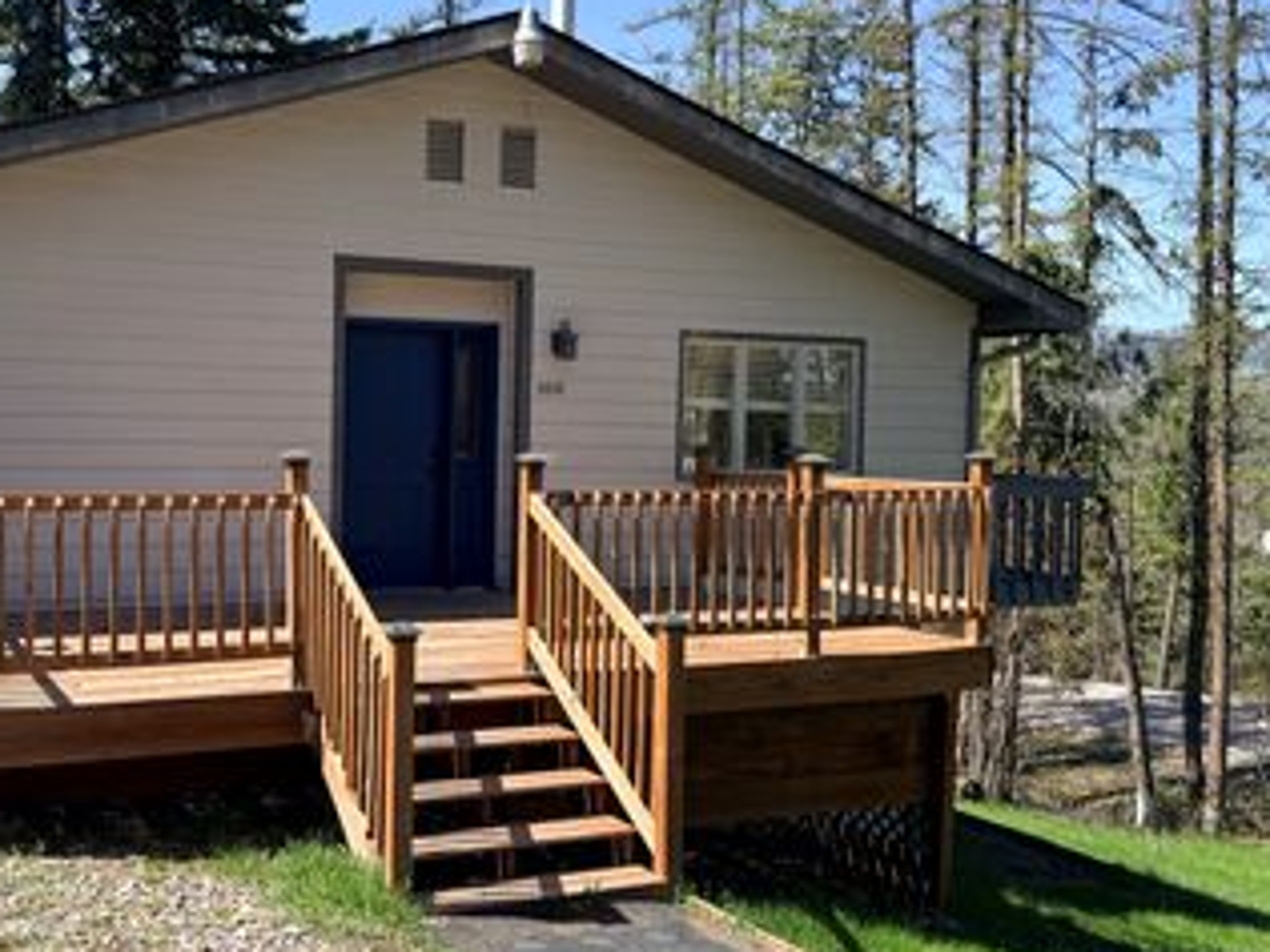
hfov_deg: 48.2
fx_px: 1394
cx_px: 426
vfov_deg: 37.7
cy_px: 440
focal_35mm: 38
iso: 80
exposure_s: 1/2611
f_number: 1.78
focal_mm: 6.76
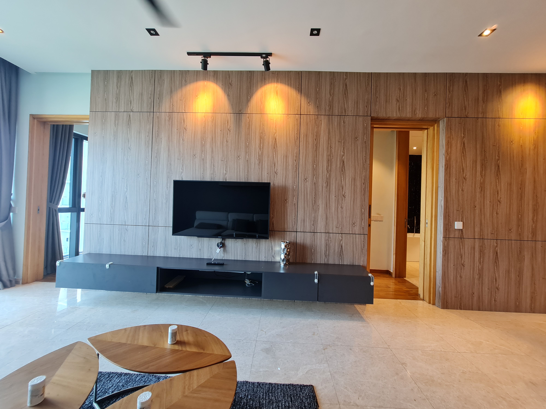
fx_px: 205
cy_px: 204
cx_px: 273
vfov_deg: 89.9
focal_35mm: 13
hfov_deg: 106.2
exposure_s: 1/50
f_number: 2.2
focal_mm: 2.2
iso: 160
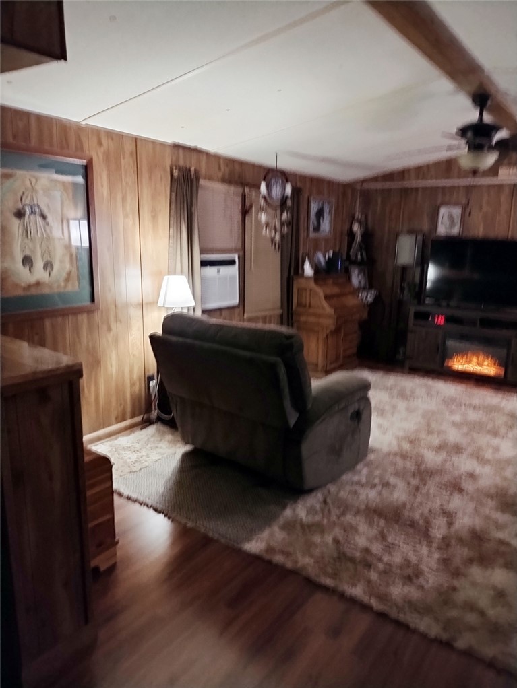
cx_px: 258
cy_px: 344
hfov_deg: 54.9
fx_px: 498
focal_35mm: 25
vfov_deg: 69.4
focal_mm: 4.71
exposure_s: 1/20
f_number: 1.7
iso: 459
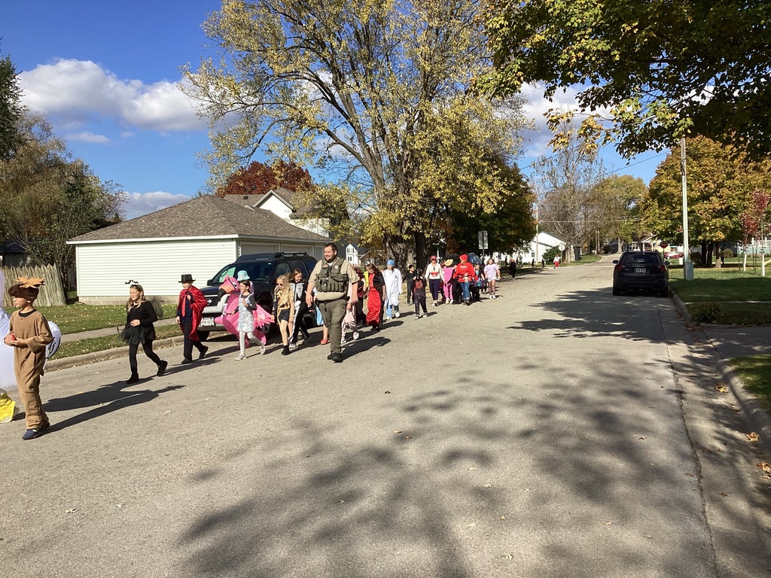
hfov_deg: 58.4
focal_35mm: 31
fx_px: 690
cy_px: 289
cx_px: 386
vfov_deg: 45.4
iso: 25
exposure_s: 1/1597
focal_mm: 3.3
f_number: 2.4
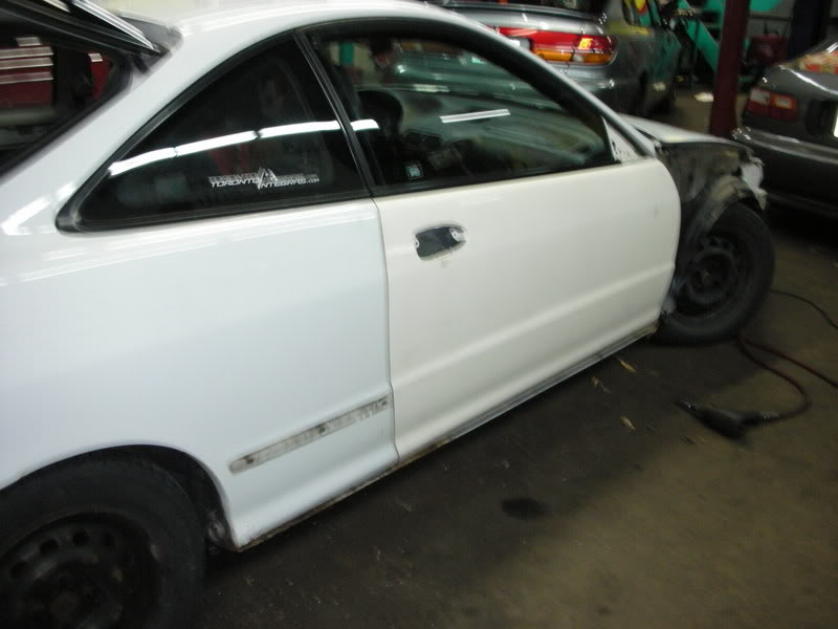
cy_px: 314
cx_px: 419
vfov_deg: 40.7
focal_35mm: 35
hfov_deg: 52.6
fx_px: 847
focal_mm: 5.8
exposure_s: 1/13.4
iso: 200
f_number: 3
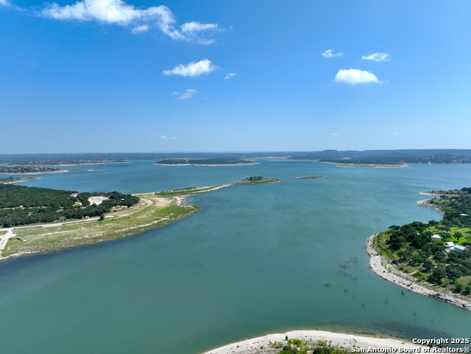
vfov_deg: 56.8
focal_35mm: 24
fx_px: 327
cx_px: 236
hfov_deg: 71.6
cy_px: 177
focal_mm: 12.29
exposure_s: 1/2500
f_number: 2.8
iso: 100
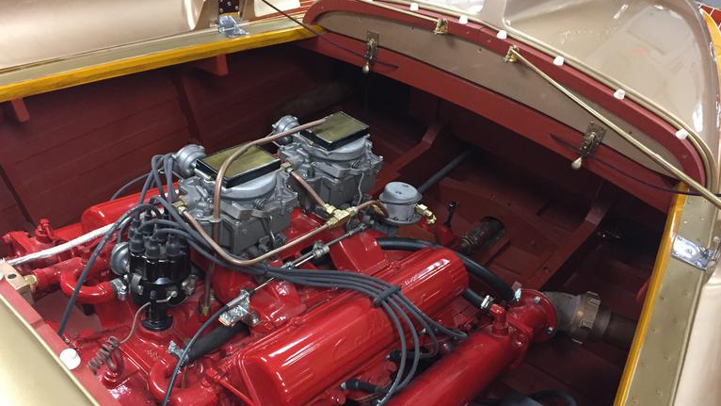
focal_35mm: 33
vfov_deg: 35.5
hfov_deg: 59.5
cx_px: 346
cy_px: 241
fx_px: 631
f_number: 2.2
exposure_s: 1/30
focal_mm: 4.15
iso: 250
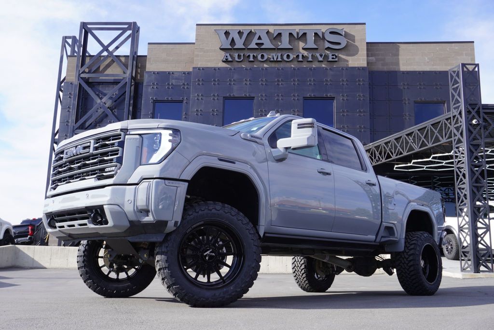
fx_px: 494
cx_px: 247
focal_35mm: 36
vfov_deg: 36.9
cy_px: 165
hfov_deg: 53.1
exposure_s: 1/125
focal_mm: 24
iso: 100
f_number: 8
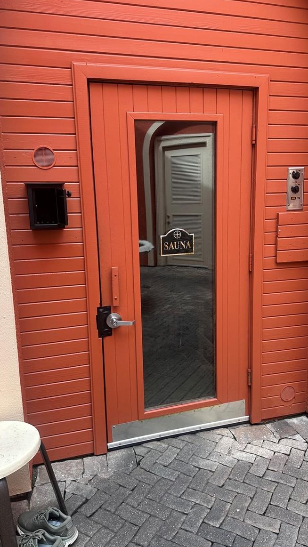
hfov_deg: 42.8
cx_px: 175
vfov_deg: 69.9
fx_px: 392
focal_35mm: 27
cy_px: 270
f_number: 1.78
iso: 80
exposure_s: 1/301
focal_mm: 6.86
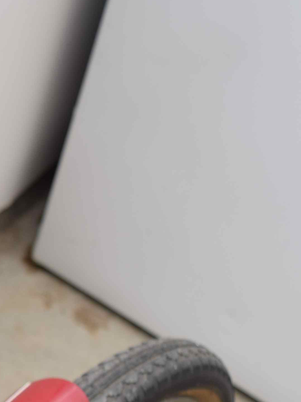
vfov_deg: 16.1
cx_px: -304
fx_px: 1391
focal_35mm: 120
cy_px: 398
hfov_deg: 11.2
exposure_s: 1/60
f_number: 3.5
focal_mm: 20
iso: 100
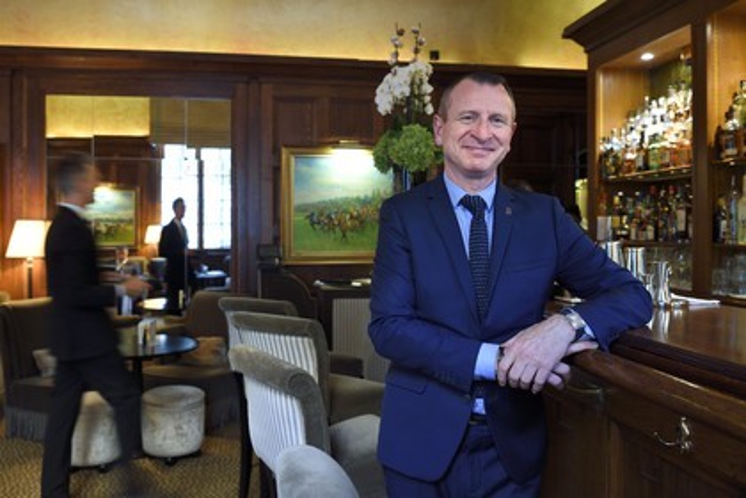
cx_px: 373
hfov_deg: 63.7
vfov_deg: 45.0
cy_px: 249
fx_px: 601
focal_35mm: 29
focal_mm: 29
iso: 1250
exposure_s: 1/25
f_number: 4
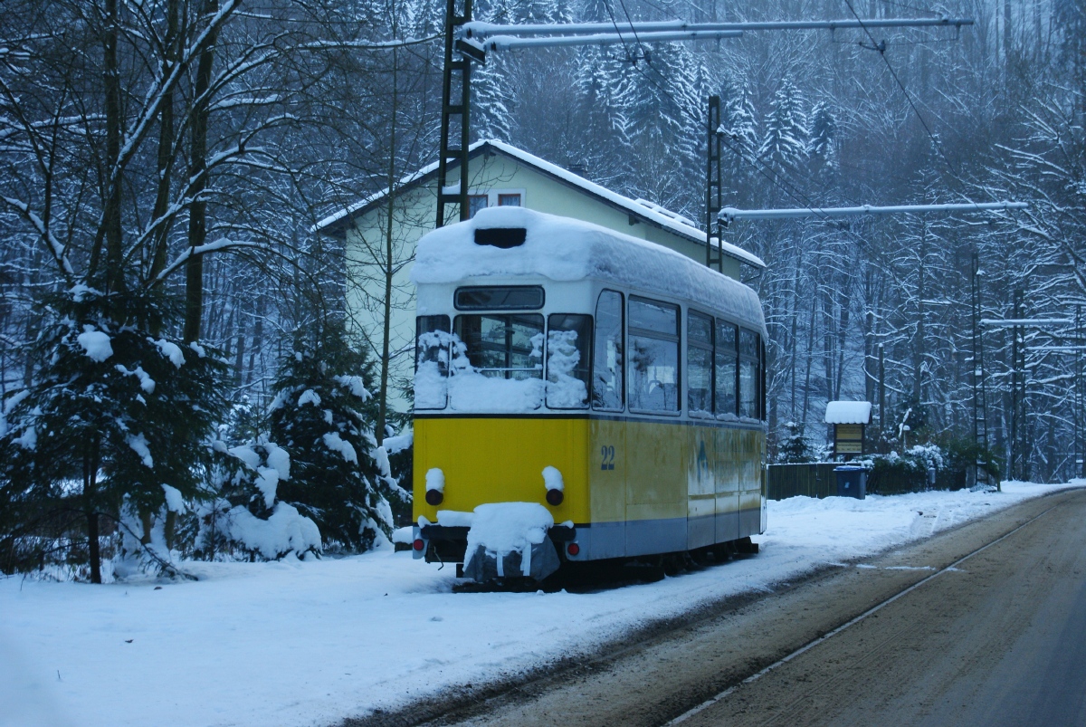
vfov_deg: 18.2
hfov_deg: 27.0
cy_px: 364
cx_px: 543
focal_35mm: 75
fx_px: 2265
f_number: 5.6
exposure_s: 1/50
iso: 400
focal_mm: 50
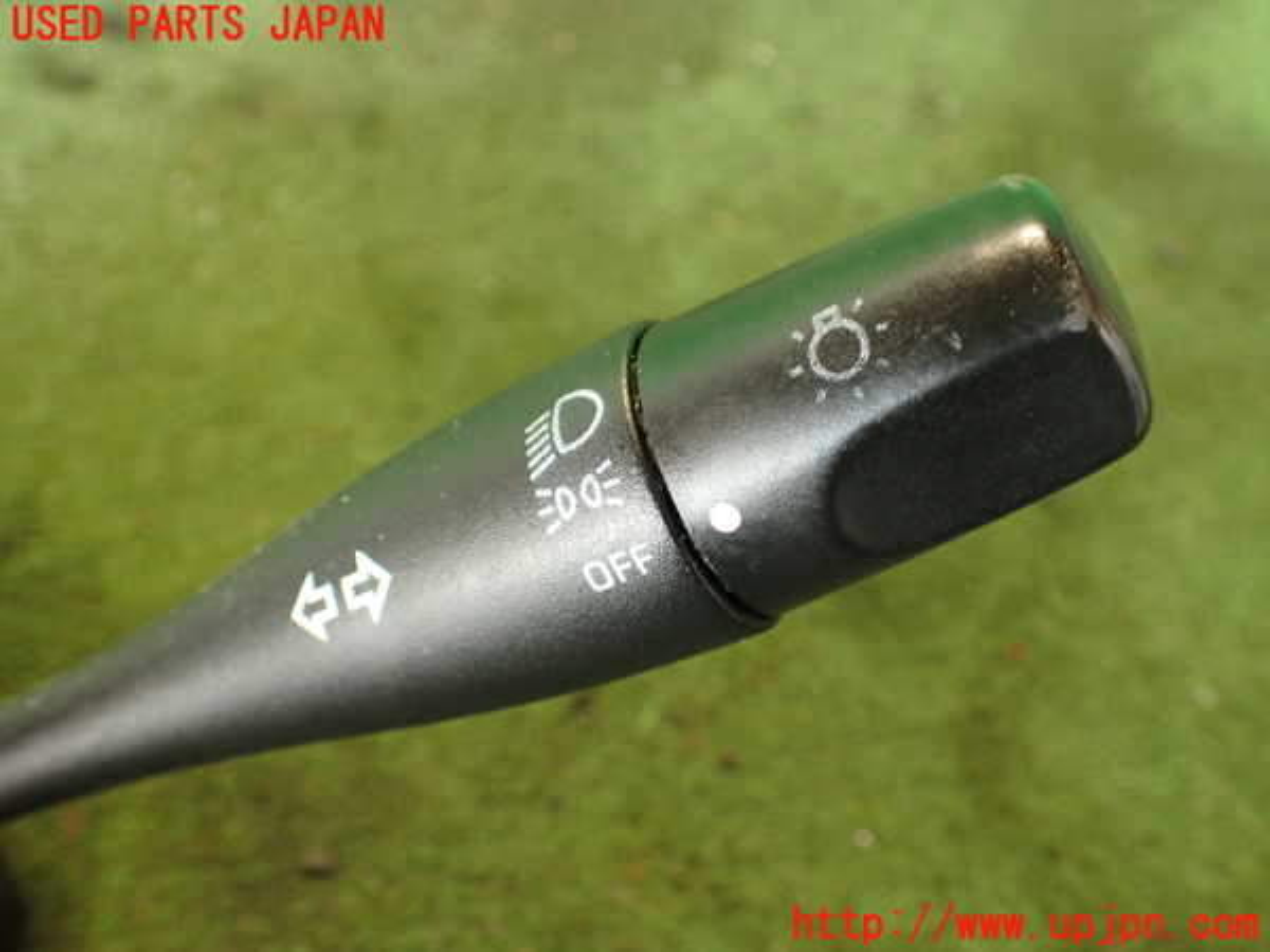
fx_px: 1174
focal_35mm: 32
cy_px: 476
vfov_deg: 44.2
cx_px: 635
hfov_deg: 56.8
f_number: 2.4
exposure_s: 1/30
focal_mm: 5.79
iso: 320
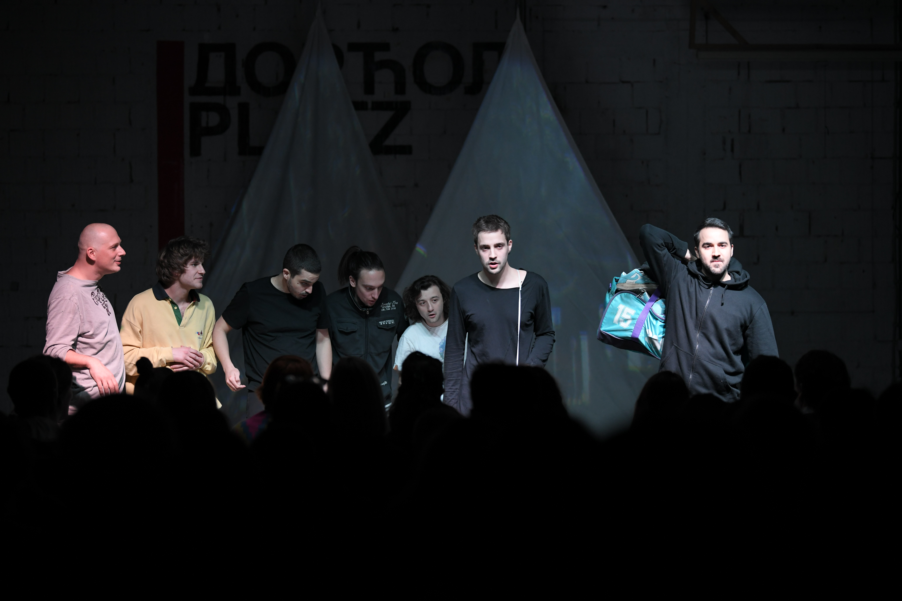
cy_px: 300
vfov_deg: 14.4
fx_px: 2380
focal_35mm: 95
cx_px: 451
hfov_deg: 21.5
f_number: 2.8
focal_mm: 95
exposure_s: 1/320
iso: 2000
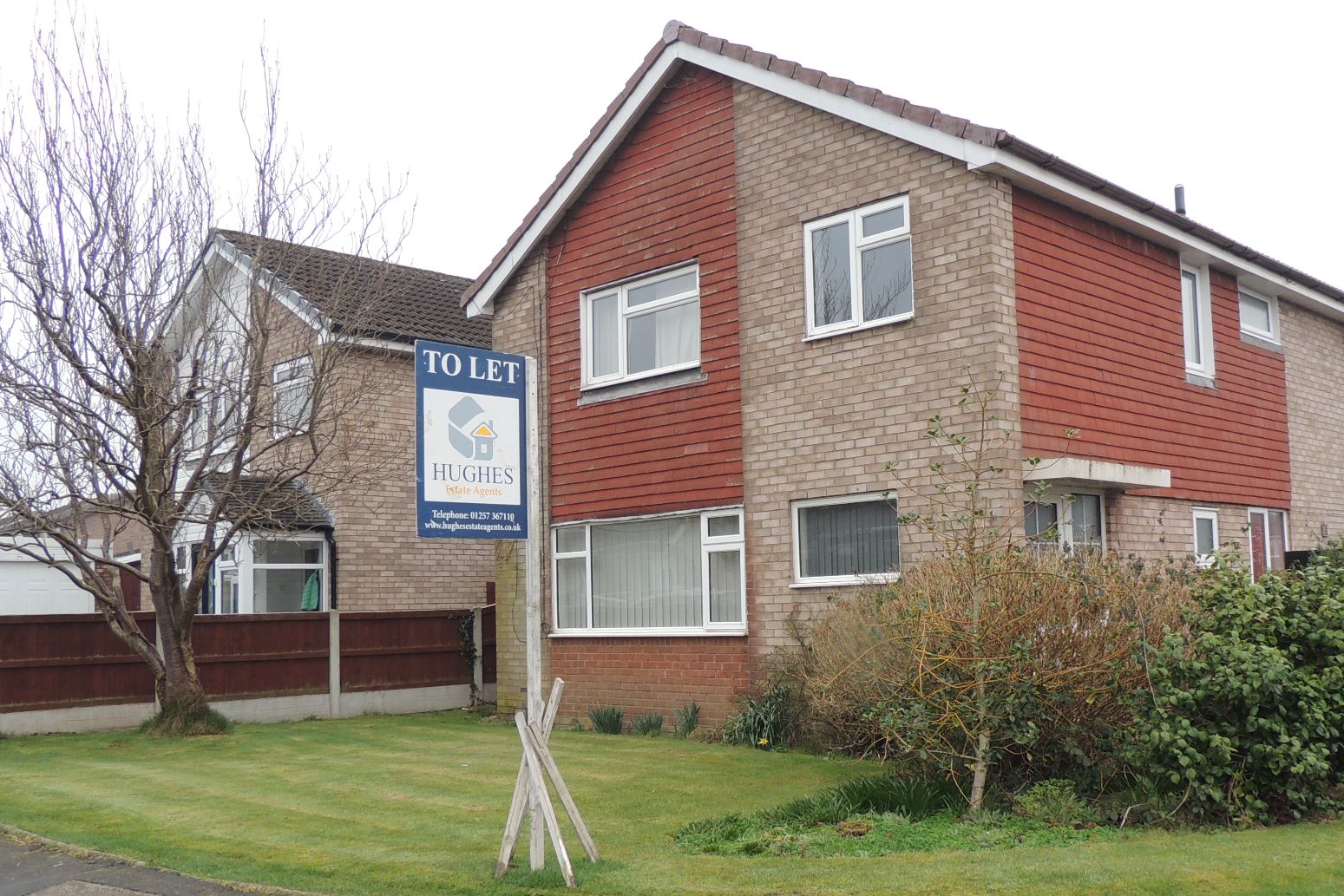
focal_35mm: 33
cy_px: 515
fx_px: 1232
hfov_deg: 57.0
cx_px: 770
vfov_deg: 39.9
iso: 100
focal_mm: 4.3
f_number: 3
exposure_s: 1/60
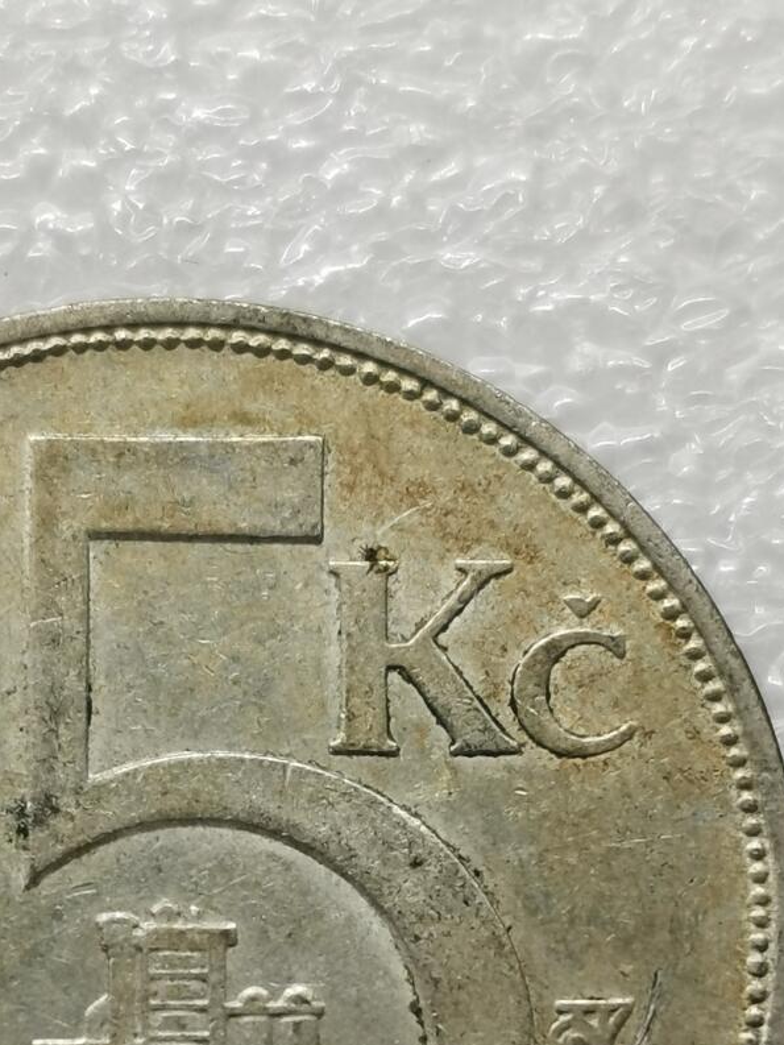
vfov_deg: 13.7
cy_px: 859
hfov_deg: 10.4
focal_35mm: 143
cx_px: 213
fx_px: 4317
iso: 64
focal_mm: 5.56
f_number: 1.6
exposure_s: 1/100
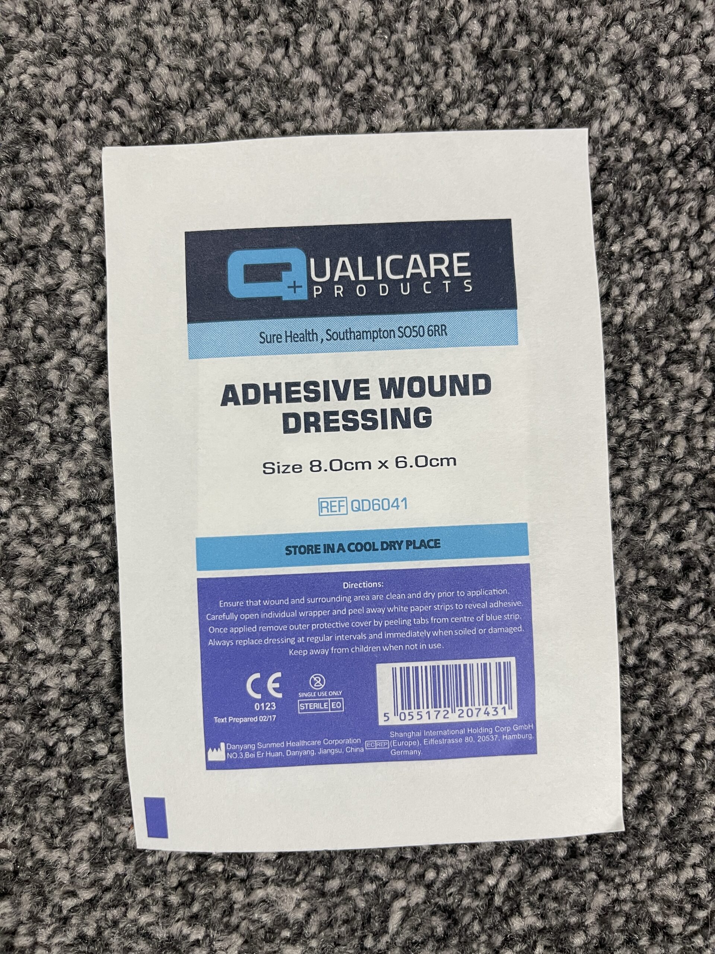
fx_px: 689
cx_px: 358
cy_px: 477
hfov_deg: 54.9
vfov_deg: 69.4
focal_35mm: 25
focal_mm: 5.1
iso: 125
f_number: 1.6
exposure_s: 1/82
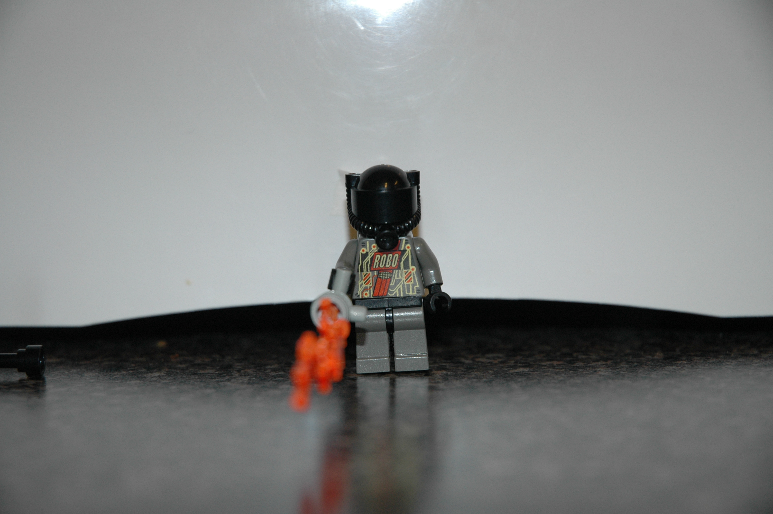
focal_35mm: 105
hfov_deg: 19.5
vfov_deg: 13.0
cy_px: 257
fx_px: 2253
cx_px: 386
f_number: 4.5
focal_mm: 70
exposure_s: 1/60
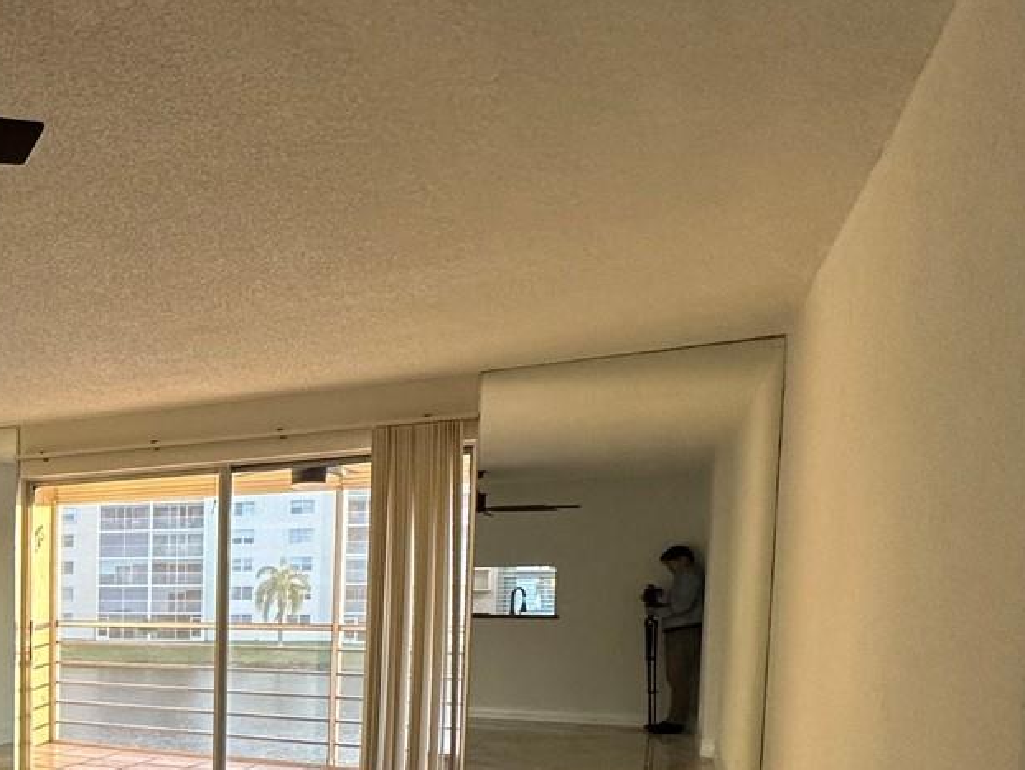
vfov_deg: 37.5
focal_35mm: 36
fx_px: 1066
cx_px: -260
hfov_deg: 36.6
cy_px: 668
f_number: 2.2
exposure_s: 1/120
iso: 200
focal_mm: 2.22
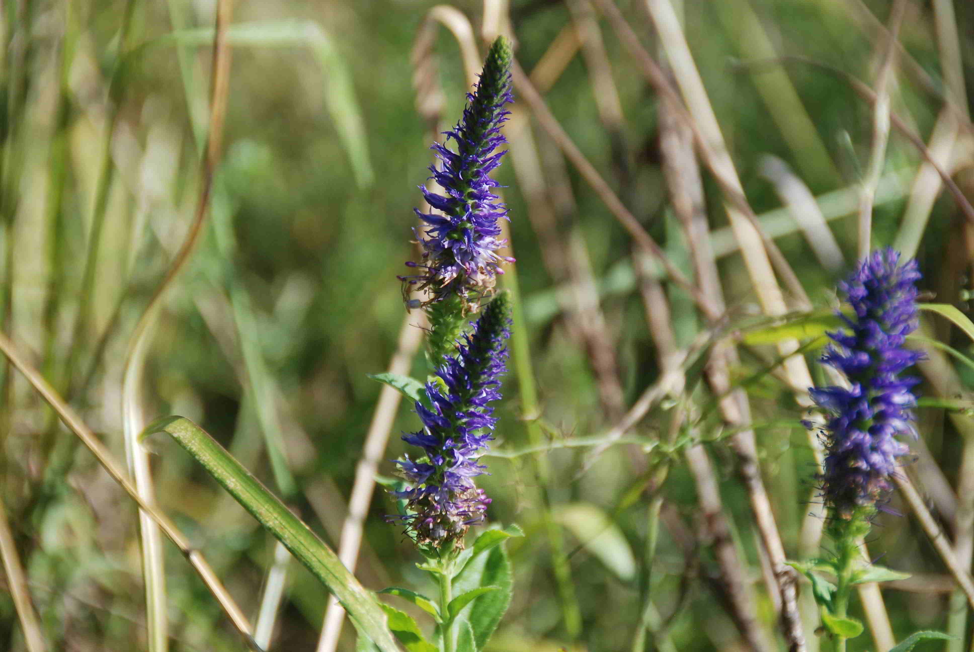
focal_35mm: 255
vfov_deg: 5.4
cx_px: 487
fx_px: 6907
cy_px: 326
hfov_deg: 8.1
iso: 200
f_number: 5.6
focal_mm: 170
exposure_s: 1/500
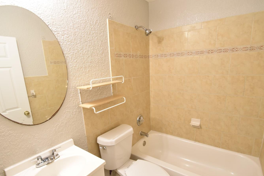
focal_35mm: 18
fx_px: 132
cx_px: 133
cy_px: 97
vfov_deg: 67.2
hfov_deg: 90.0
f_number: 4
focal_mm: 10
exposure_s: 1/30
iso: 800
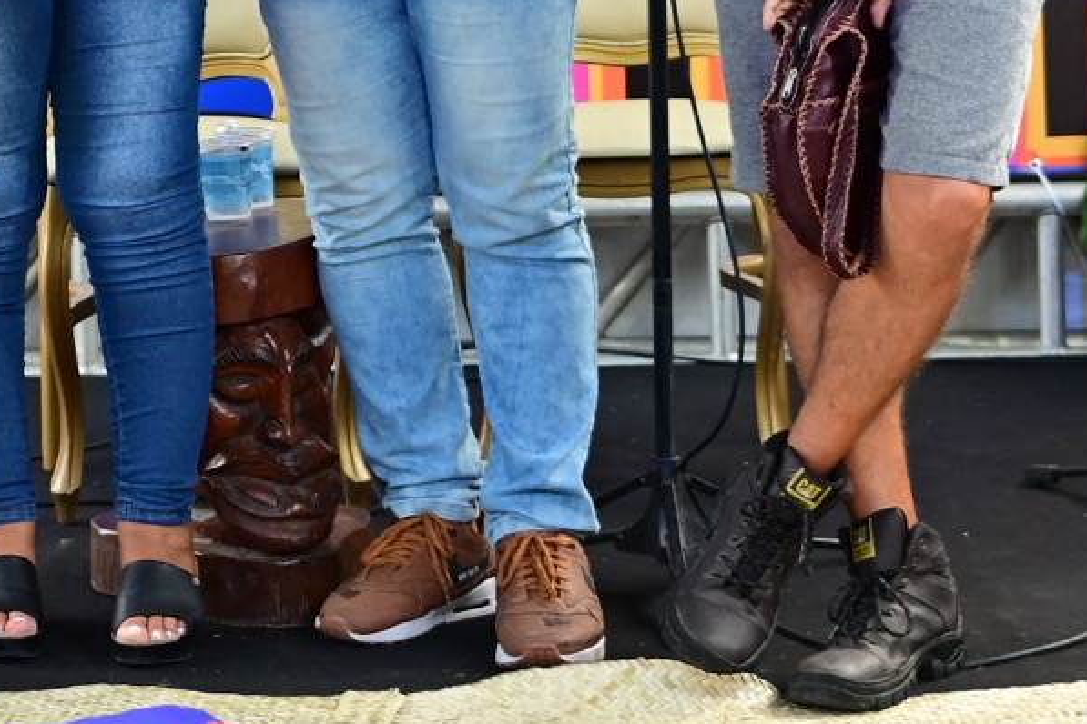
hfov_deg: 14.2
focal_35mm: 141
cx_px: -122
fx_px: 4257
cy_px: -227
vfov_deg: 9.5
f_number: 4
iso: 400
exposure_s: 1/200
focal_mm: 35
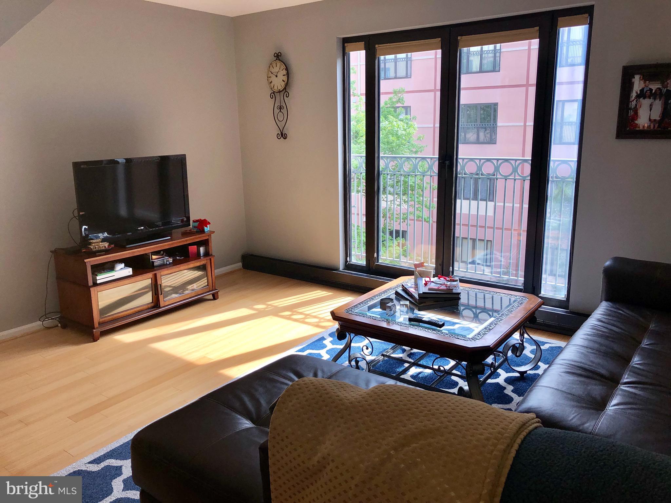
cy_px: 252
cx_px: 336
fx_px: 543
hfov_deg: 63.4
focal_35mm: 28
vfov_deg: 49.7
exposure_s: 1/225
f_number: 1.8
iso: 20
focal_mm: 4
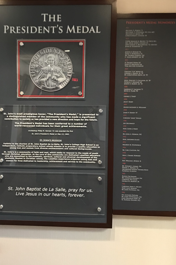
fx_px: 337
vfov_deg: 42.7
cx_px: 53
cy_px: 121
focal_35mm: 46
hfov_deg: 29.0
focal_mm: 3.99
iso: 80
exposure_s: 1/15
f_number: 1.8
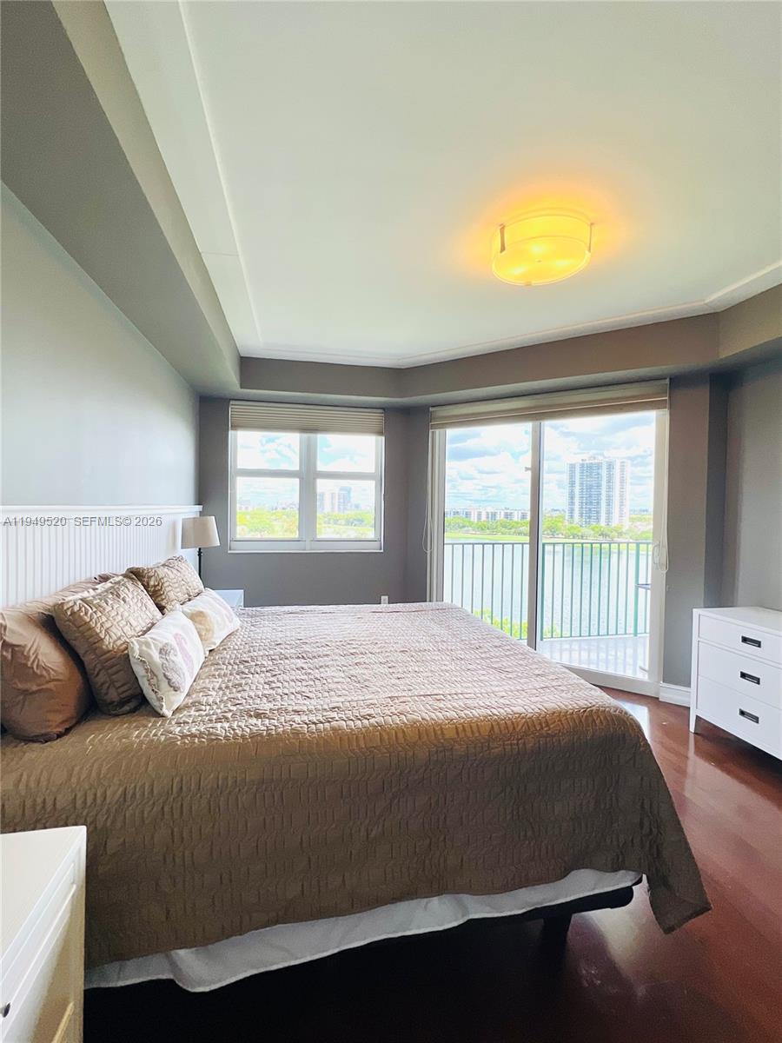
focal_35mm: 13
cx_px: 391
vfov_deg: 106.2
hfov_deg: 89.9
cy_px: 522
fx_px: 392
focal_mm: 1.57
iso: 32
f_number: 1.8
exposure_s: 1/135
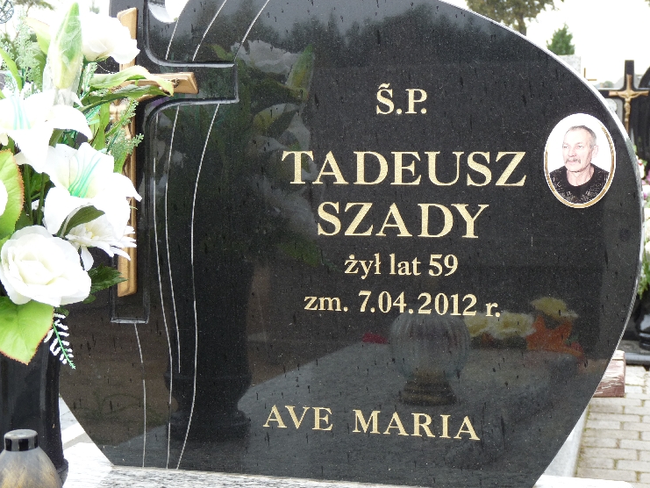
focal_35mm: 81
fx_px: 1521
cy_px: 237
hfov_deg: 24.1
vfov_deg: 18.2
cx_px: 318
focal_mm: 13.3
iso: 100
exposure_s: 1/80
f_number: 3.4
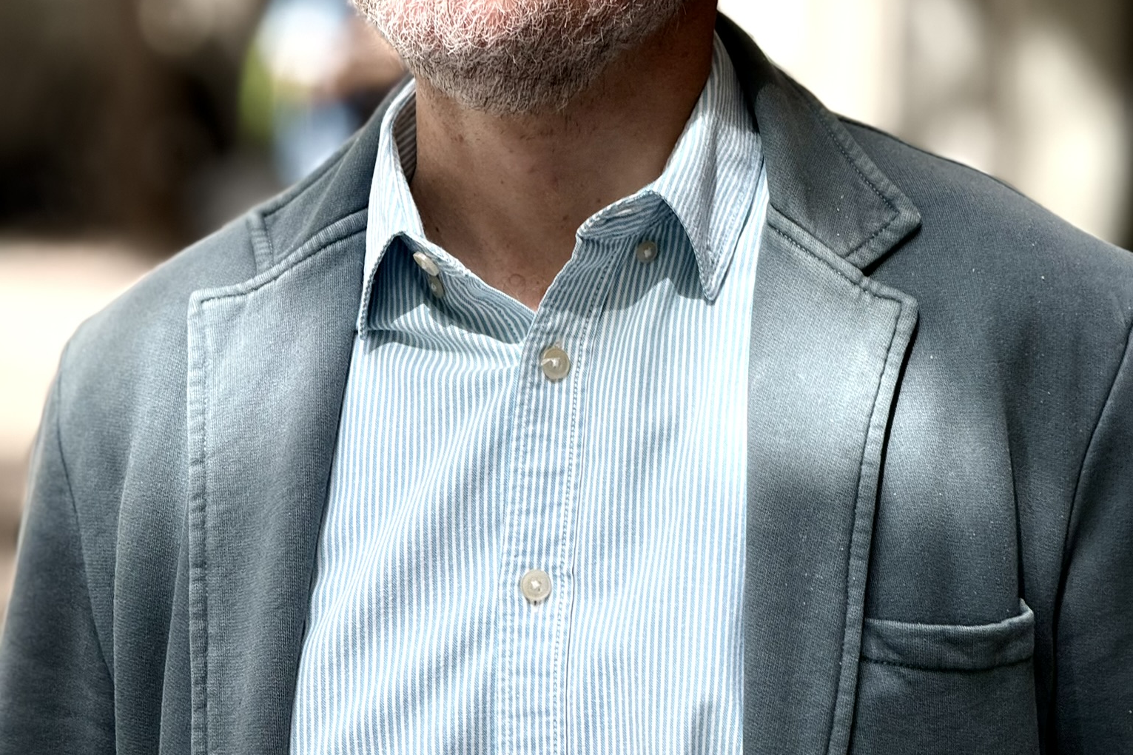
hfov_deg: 12.3
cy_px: 15
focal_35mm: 167
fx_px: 5254
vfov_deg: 8.2
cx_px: 568
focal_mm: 15.66
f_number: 2.8
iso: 64
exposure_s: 1/199
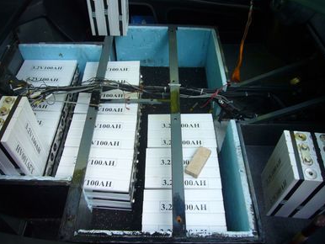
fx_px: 272
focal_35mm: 29
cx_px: 160
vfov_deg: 48.3
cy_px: 125
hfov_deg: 61.6
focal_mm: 4.6
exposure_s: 1/40
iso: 80
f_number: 2.8
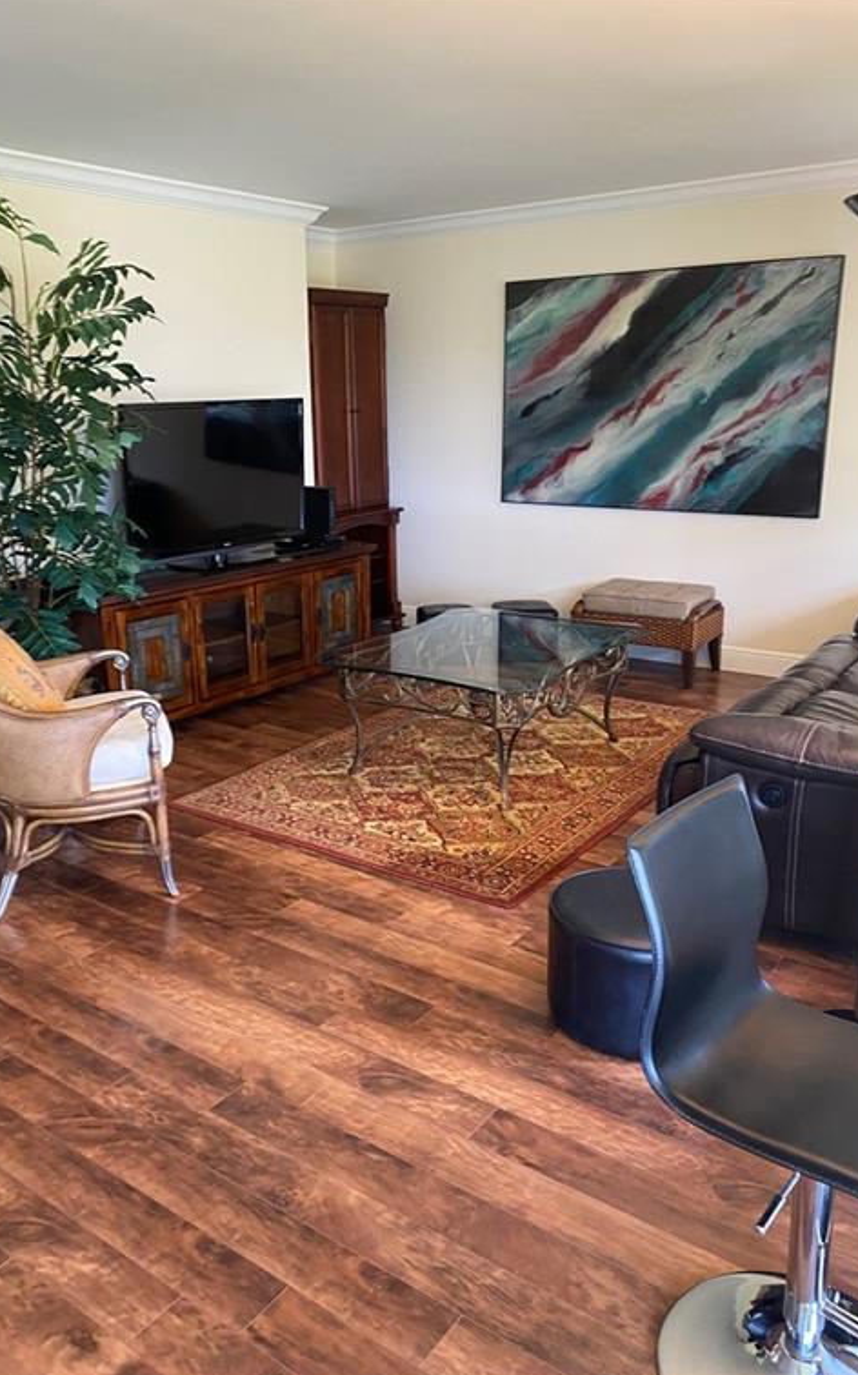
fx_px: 1048
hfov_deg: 44.5
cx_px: 387
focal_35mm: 28
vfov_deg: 66.5
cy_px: 689
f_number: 1.8
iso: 160
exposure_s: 1/60
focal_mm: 4.25
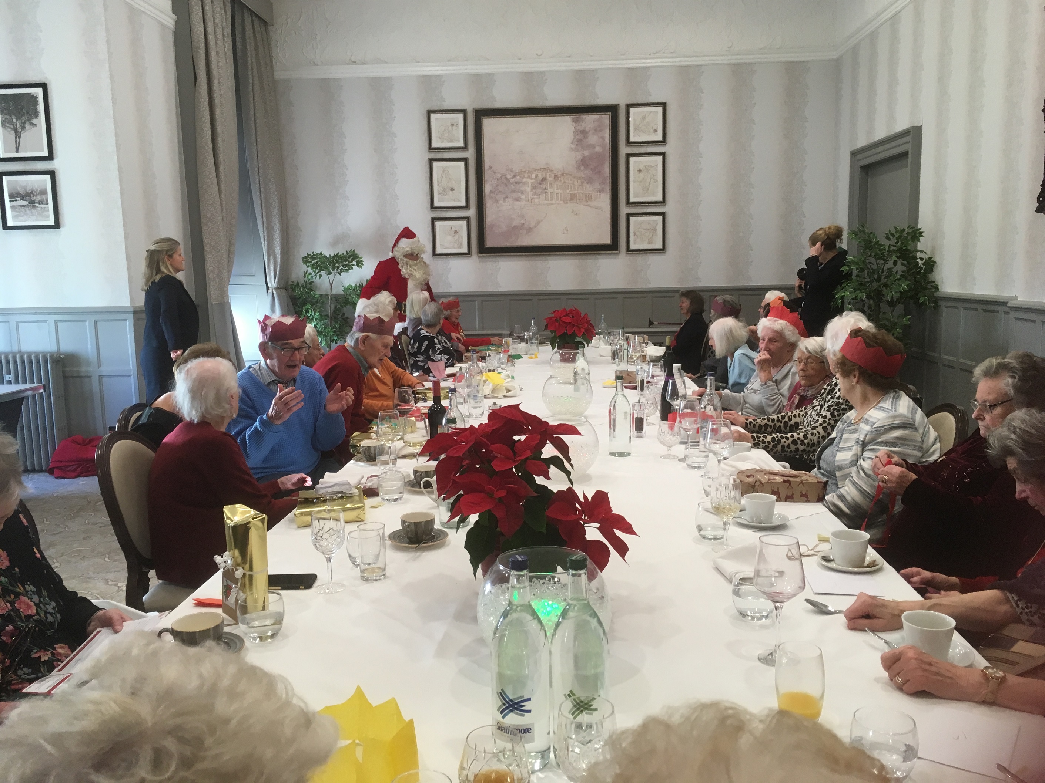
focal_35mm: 29
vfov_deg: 48.2
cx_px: 522
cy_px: 392
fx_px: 875
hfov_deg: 61.7
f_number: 2.2
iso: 50
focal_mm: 4.15
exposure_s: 1/33
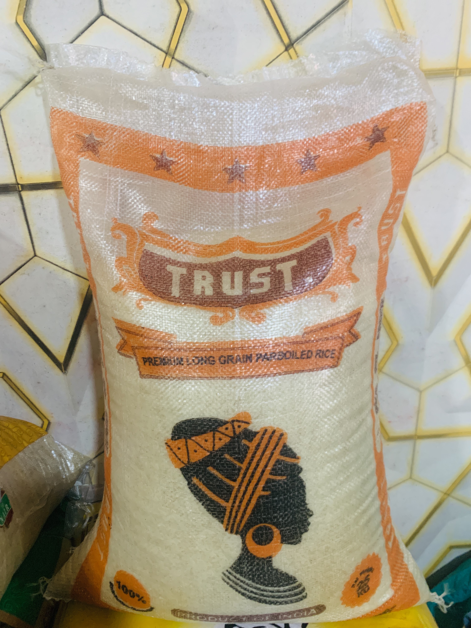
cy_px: 314
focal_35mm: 26
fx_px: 472
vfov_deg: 67.3
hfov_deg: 53.1
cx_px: 236
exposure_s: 1/40
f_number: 1.8
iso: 400
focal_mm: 4.25
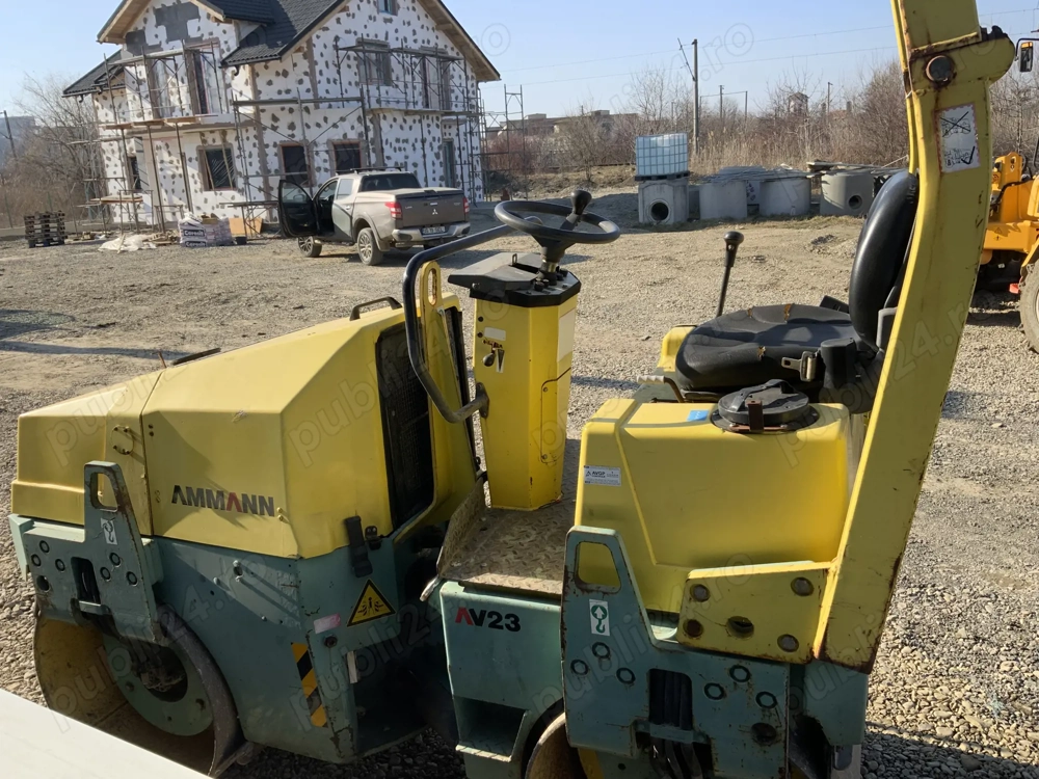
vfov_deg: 48.2
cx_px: 520
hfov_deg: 61.7
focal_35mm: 29
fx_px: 870
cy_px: 390
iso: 16
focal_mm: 3
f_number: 1.8
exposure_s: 1/997
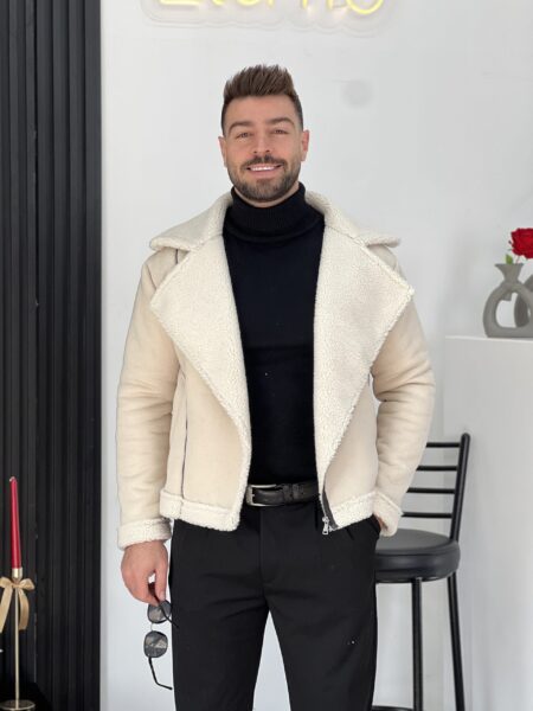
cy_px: 356
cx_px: 266
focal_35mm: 77
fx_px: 1581
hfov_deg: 19.1
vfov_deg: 25.3
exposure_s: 1/121
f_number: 2.8
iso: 50
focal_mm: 9
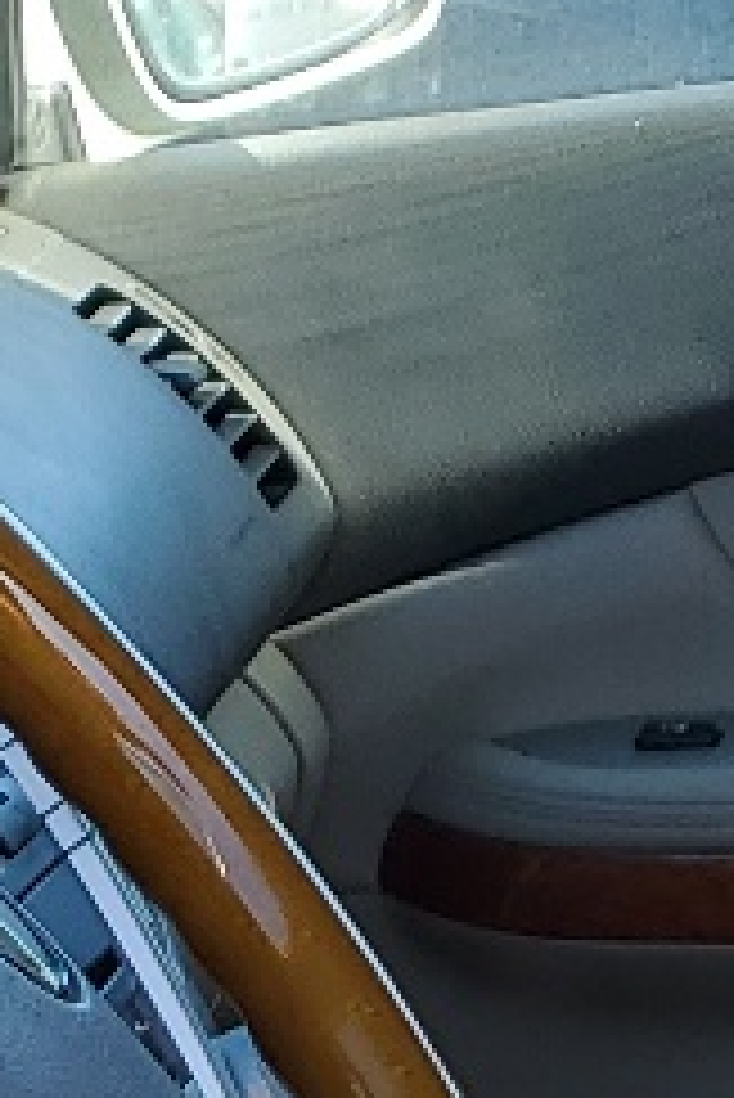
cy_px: 2178
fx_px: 5405
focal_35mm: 177
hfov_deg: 7.7
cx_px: 995
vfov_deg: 10.7
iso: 50
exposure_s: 1/370
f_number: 1.5
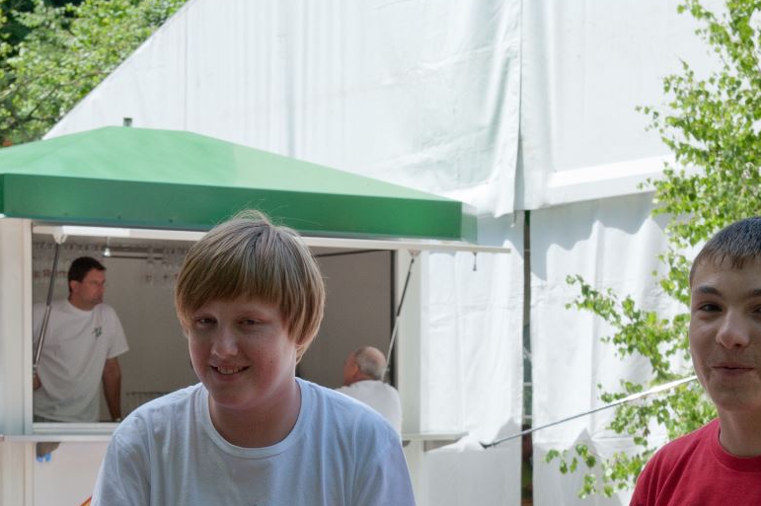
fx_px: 2366
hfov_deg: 18.3
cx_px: 359
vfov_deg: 12.1
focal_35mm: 112
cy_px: 507
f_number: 9
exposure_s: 1/400
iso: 400
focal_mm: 45
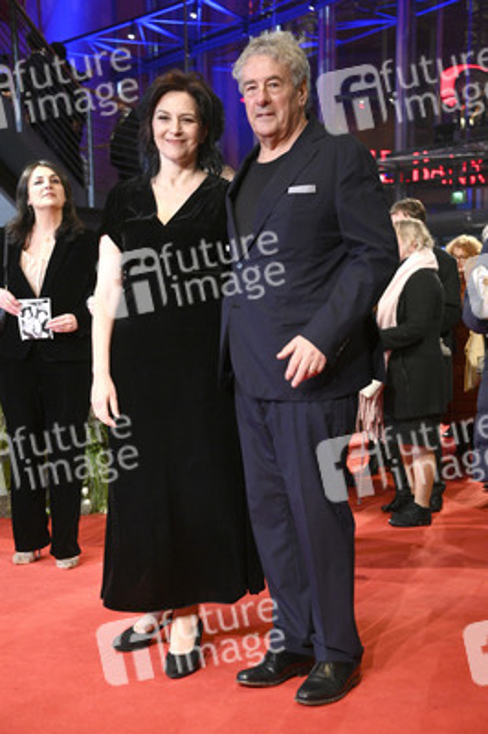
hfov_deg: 23.3
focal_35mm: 58
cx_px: 244
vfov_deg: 34.5
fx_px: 1181
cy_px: 367
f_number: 5
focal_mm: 58
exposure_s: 1/250
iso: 5000
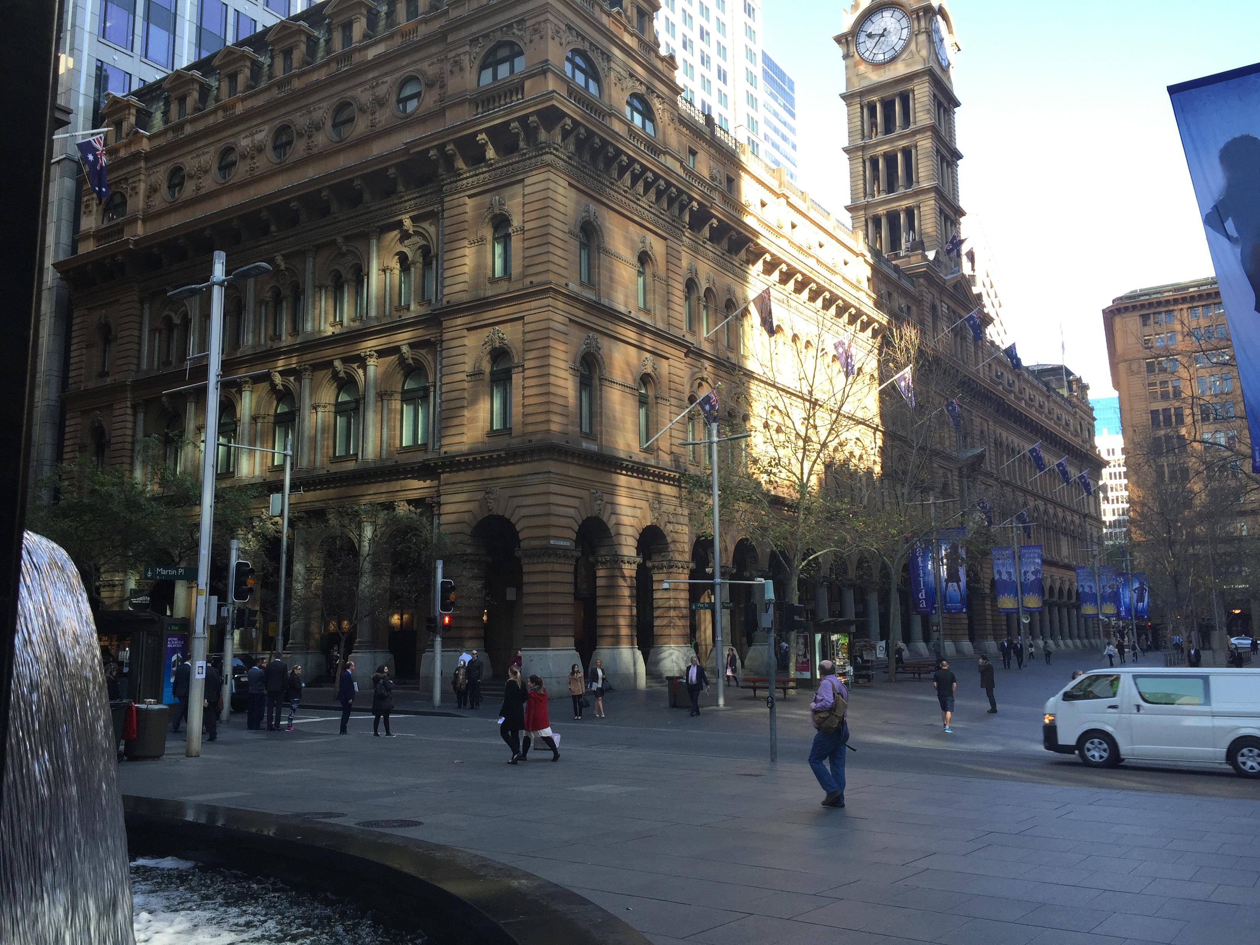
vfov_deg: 48.2
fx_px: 1056
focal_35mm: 29
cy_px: 472
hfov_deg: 61.7
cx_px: 630
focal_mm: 4.15
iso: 32
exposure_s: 1/182
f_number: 2.2
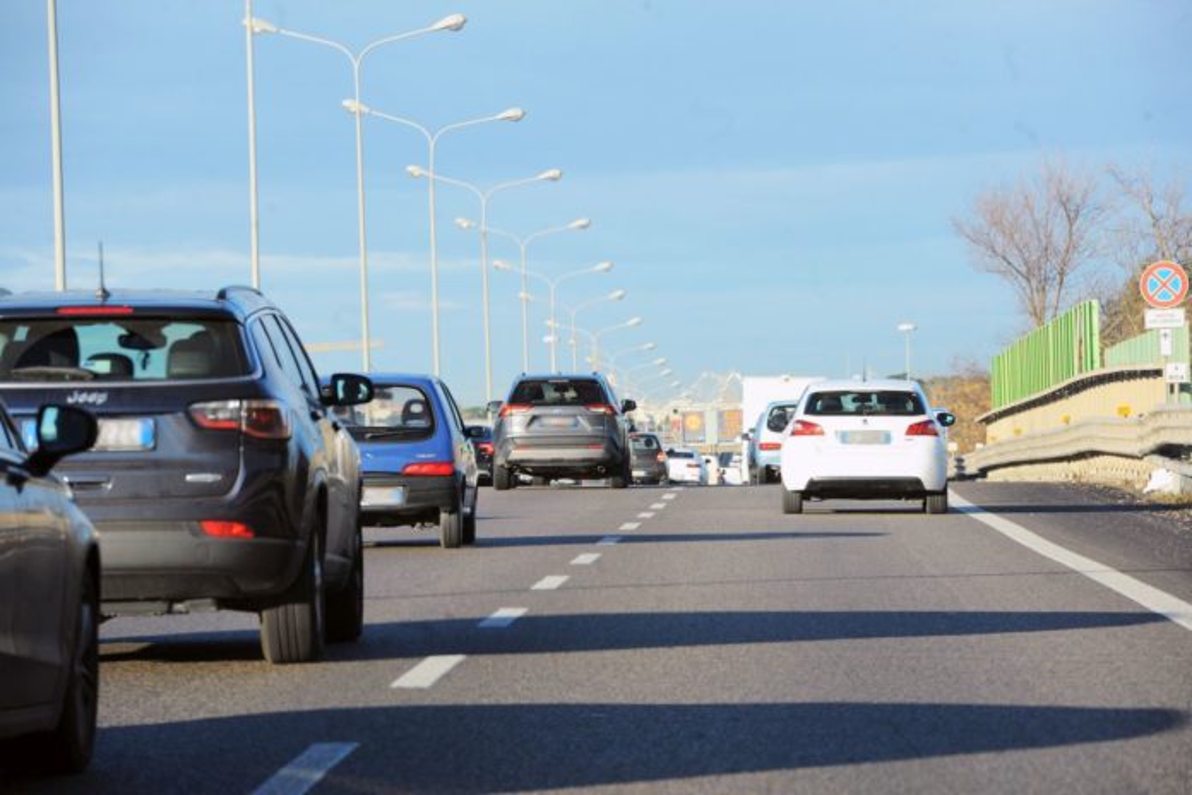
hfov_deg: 10.3
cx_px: 596
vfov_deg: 6.9
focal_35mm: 200
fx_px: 6622
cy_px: 398
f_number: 10
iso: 1000
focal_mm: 200
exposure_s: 1/800
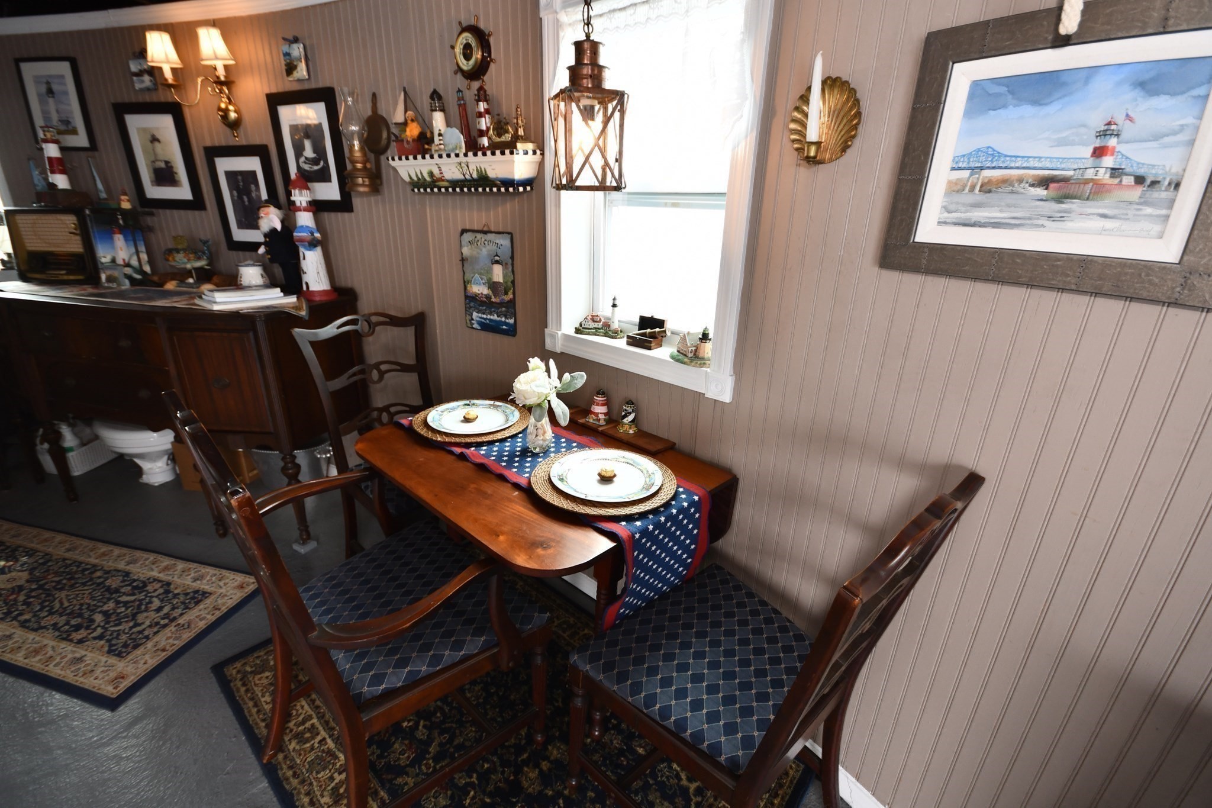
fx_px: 505
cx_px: 606
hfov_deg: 100.4
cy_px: 404
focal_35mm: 15
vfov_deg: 77.3
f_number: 4
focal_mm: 10
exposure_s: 1/60
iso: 320
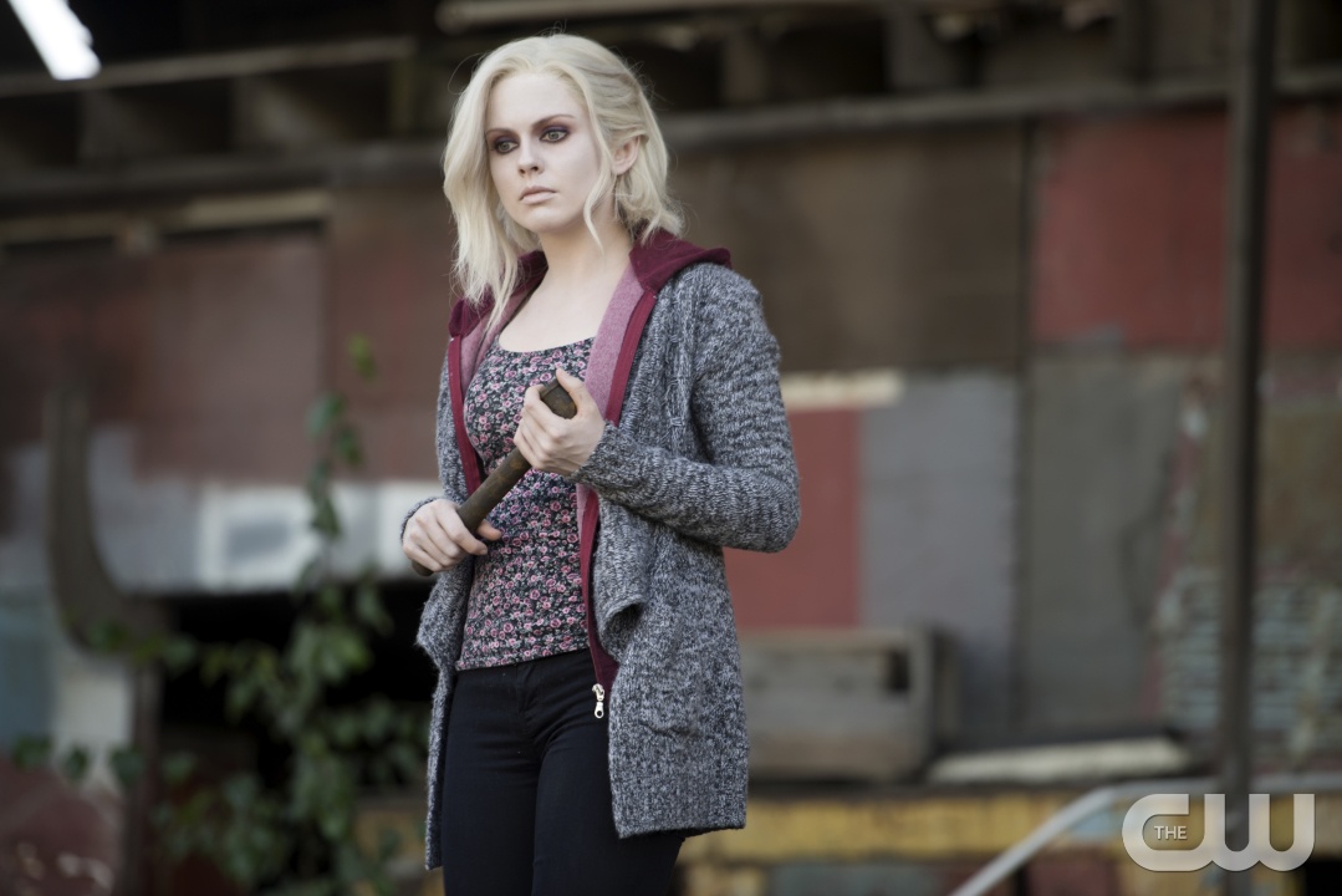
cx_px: 671
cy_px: 448
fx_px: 7084
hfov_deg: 10.8
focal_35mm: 190
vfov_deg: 7.2
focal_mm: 190
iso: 100
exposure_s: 1/100
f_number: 3.2
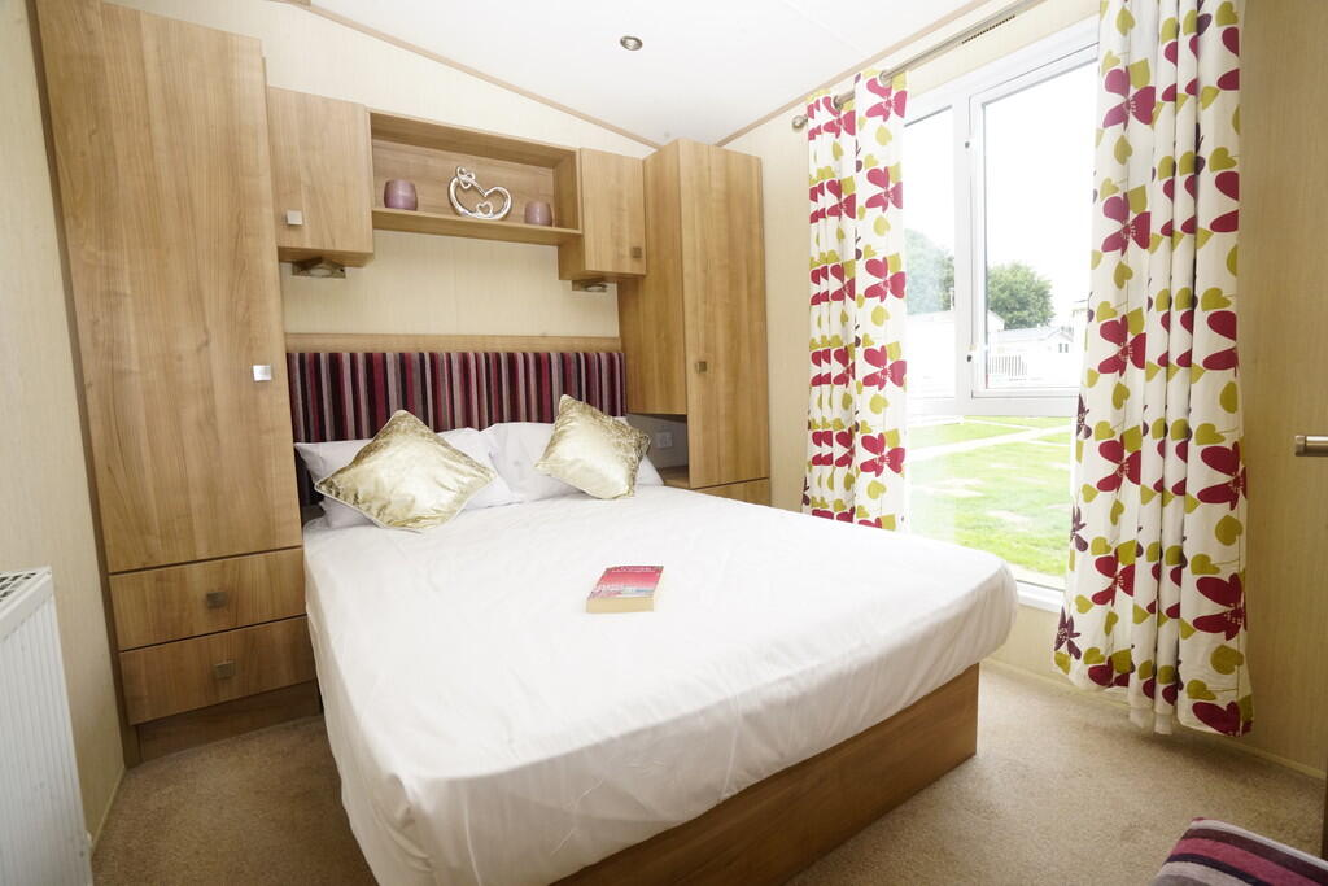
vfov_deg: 73.8
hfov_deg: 96.7
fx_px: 590
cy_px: 443
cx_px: 664
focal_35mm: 16
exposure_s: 1/60
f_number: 16
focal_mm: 16
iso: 2000
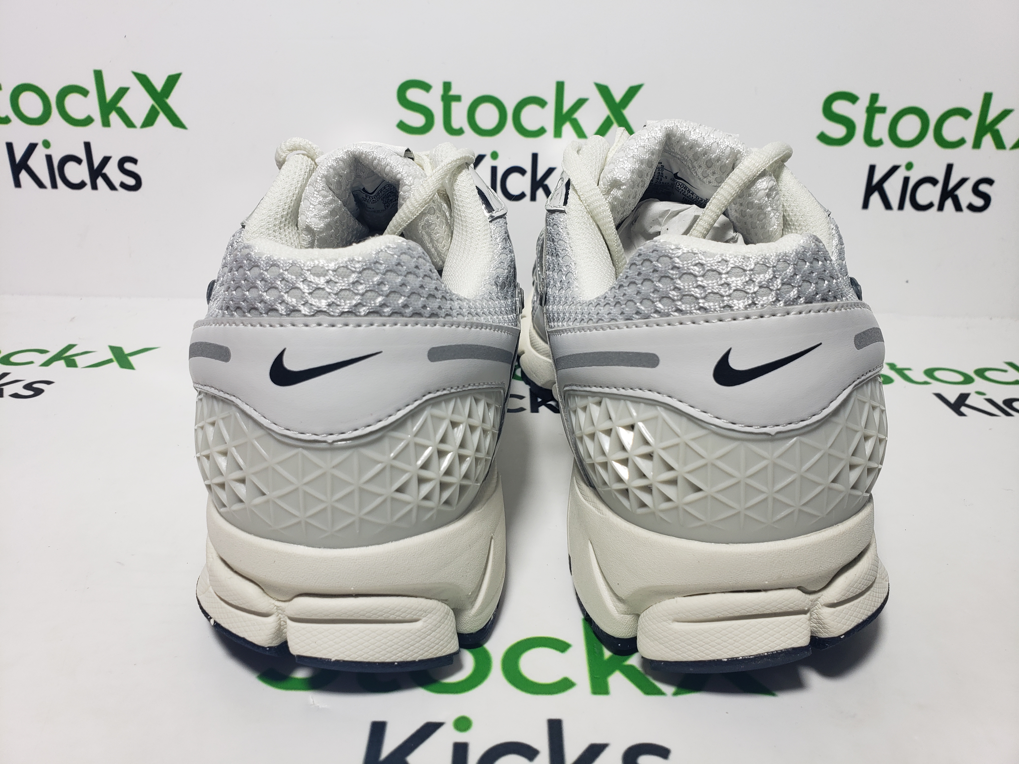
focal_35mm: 26
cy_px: 382
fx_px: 765
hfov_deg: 67.3
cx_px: 510
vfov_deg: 53.1
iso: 50
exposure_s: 1/201
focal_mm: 4.3
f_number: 2.4
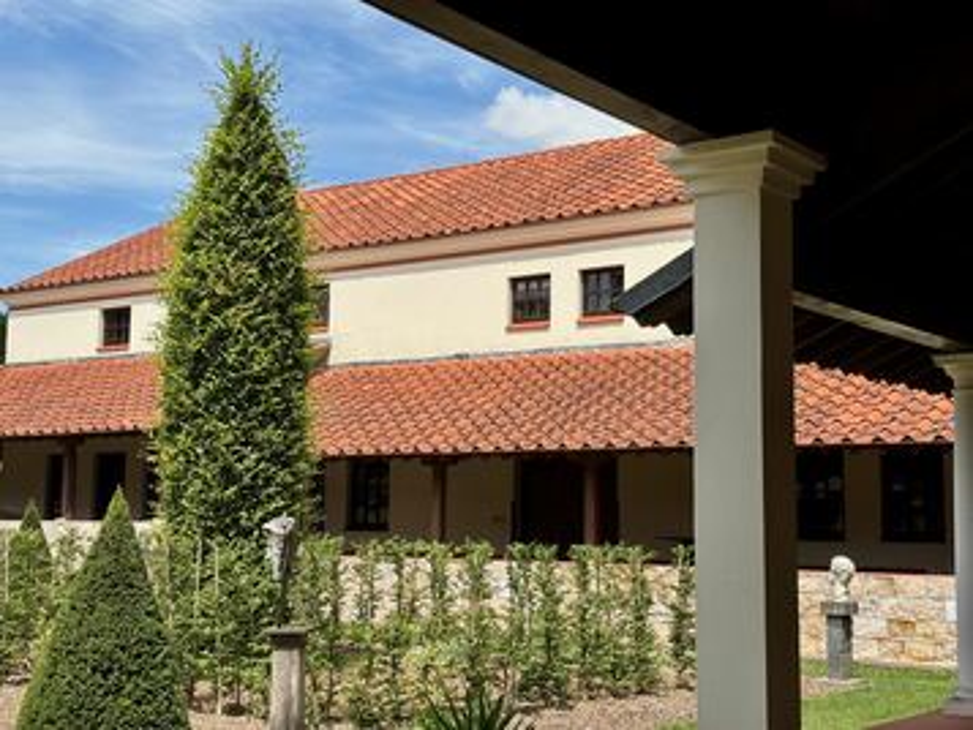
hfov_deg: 36.8
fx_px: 1462
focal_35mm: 52
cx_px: 486
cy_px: 365
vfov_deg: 28.0
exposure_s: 1/2193
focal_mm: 5.96
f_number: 1.6
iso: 32
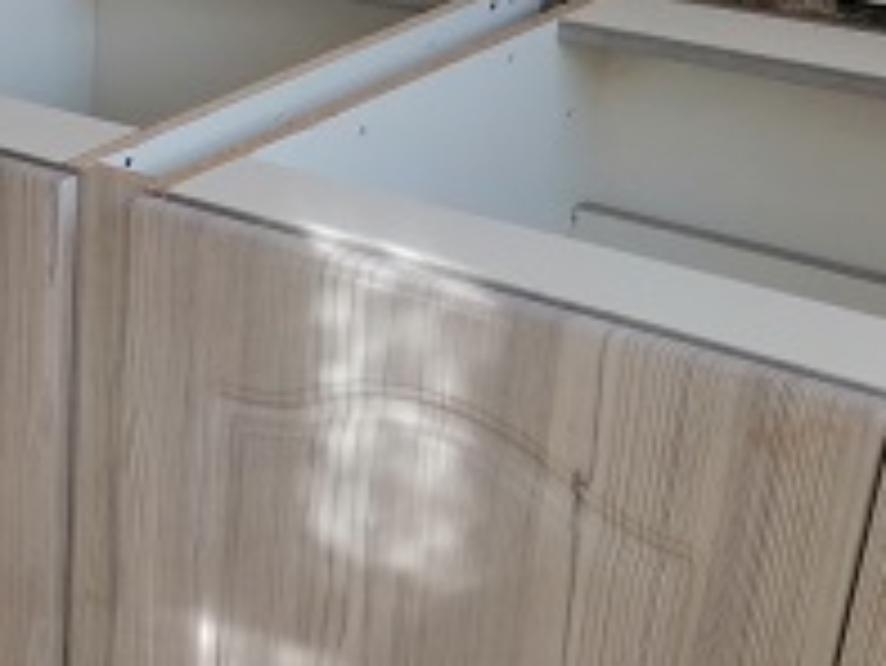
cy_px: 400
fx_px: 2023
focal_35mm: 79
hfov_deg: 21.2
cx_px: -405
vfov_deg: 18.7
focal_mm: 3.81
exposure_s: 1/118
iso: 50
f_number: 2.2
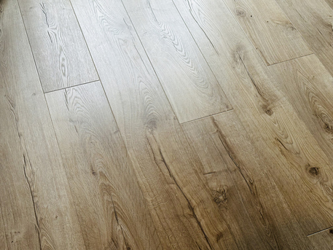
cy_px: 125
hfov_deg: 39.6
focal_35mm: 48
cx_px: 166
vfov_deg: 30.3
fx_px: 462
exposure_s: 1/50
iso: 80
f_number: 1.78
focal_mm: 6.86
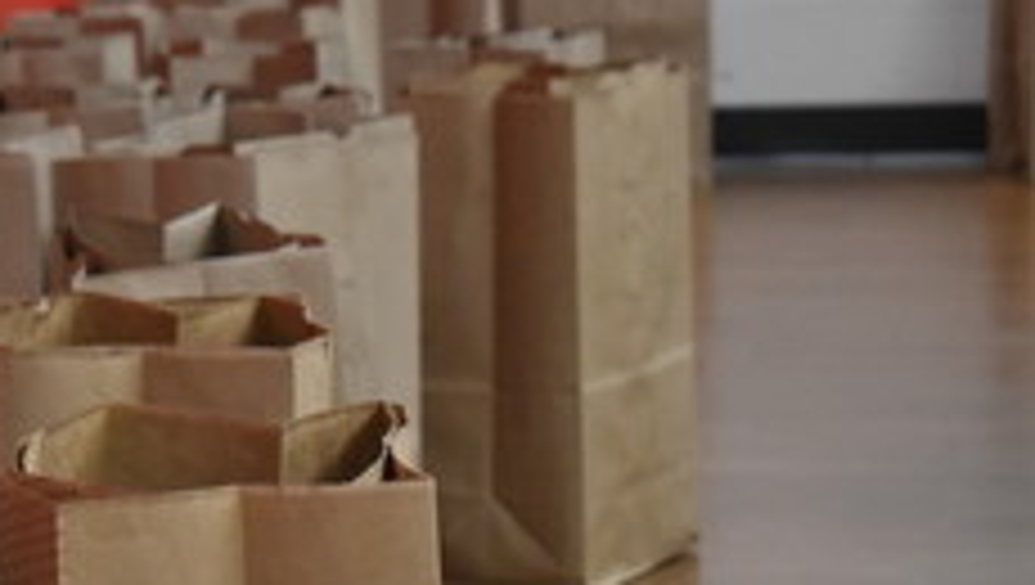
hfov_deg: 10.1
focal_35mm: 209
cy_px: 495
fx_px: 5750
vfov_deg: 5.8
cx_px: -207
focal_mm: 55
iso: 2000
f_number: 5.6
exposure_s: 1/60
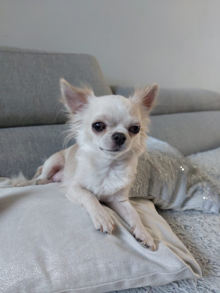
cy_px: 146
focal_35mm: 30
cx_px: 110
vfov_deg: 60.0
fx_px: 254
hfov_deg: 46.8
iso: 100
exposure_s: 1/25
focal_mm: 4.6
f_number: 1.8
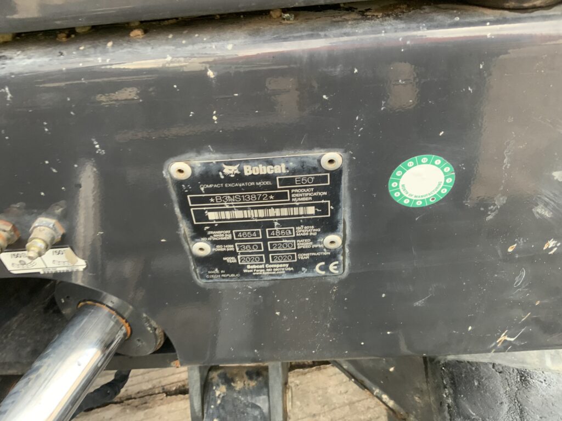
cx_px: 281
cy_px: 210
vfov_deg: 48.2
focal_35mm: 29
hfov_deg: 61.7
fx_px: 471
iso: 125
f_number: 1.8
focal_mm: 3
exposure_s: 1/60
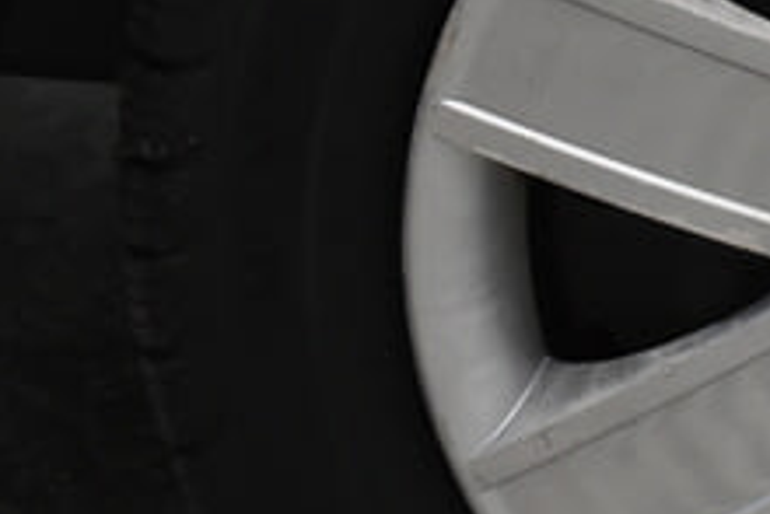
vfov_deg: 5.6
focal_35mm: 246
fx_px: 5265
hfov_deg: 8.2
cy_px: 94
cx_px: 1176
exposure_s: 1/60
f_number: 4.8
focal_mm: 40
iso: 1100
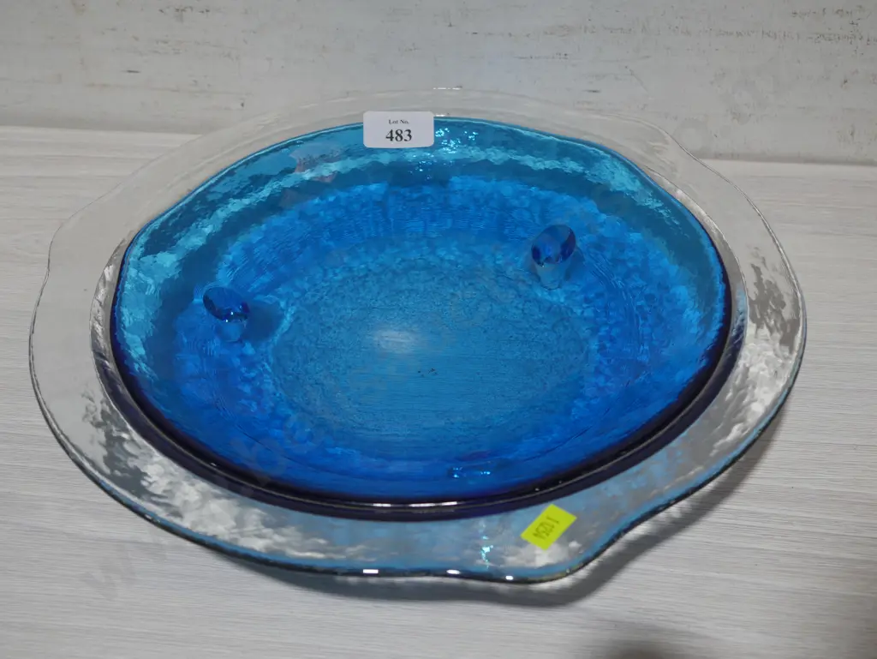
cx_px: 438
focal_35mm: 50
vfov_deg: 29.1
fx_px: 1267
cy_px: 330
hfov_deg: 38.2
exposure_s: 1/60
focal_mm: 25
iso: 250
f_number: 5.3
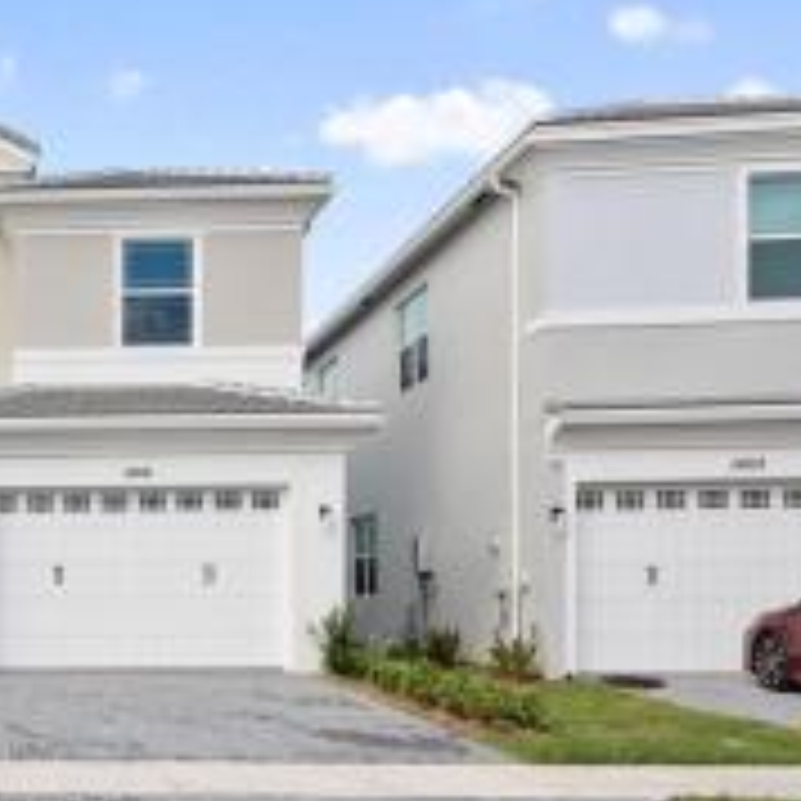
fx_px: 785
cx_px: -72
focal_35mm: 30
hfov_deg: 42.8
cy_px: 338
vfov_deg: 53.8
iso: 100
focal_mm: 14
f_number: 4
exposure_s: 1/320
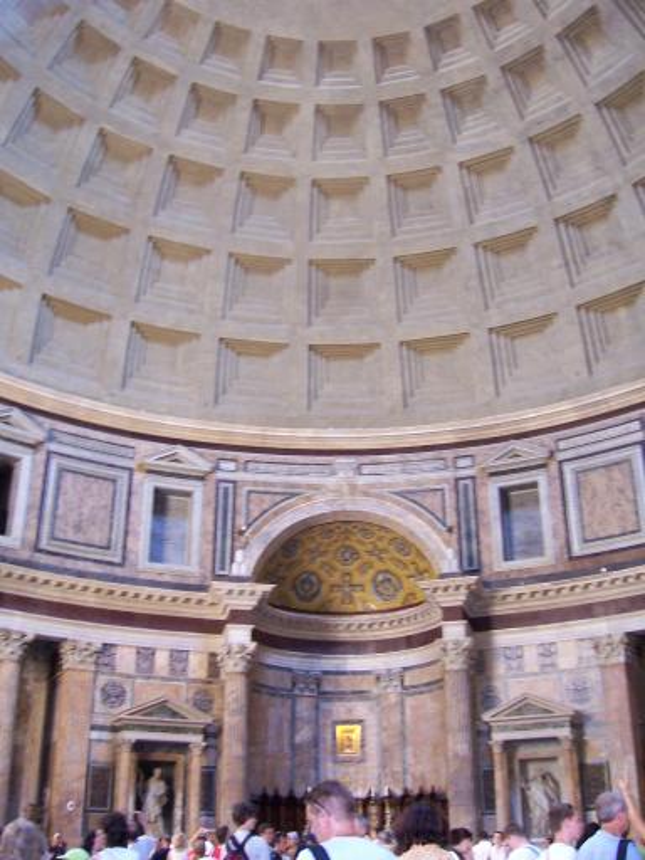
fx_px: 894
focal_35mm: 36
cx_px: 322
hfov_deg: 39.7
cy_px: 430
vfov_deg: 51.4
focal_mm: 6
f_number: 3
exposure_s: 1/10
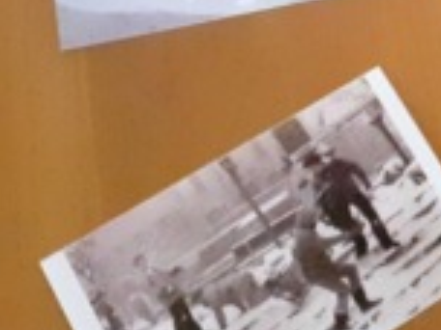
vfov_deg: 11.6
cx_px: 749
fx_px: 1542
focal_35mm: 121
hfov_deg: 14.6
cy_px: -208
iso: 800
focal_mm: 3.6
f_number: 1.9
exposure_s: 1/20
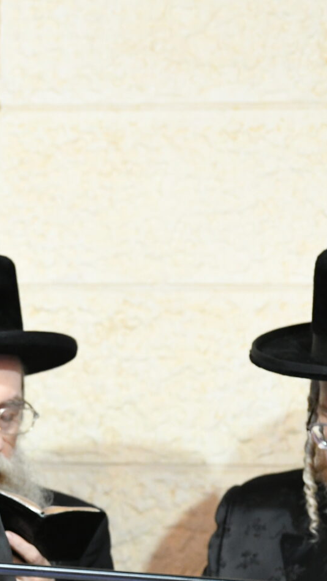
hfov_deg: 2.8
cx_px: -364
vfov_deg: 4.9
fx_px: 6750
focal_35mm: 438
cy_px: 513
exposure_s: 1/100
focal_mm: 155
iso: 2500
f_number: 4
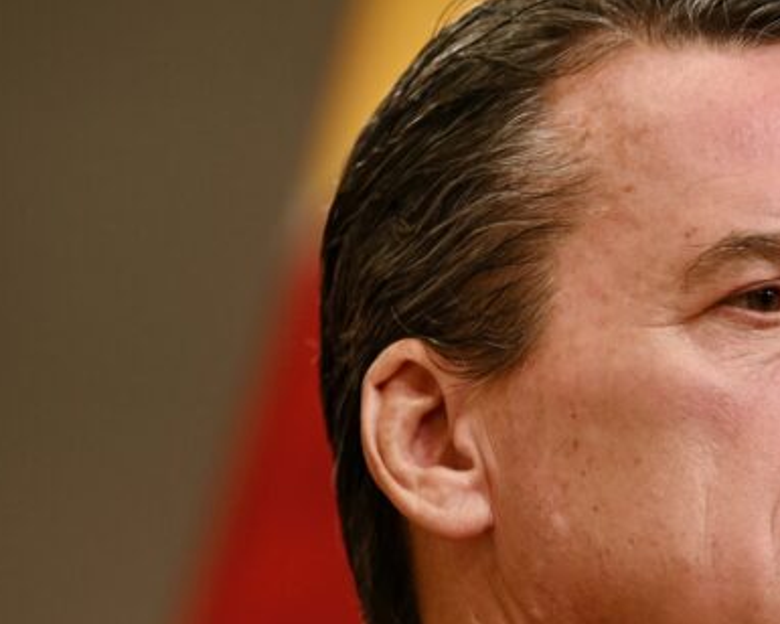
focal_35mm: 499
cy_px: 526
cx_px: 926
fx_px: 11519
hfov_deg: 3.9
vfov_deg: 3.1
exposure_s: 1/200
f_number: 2.8
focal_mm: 200
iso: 400
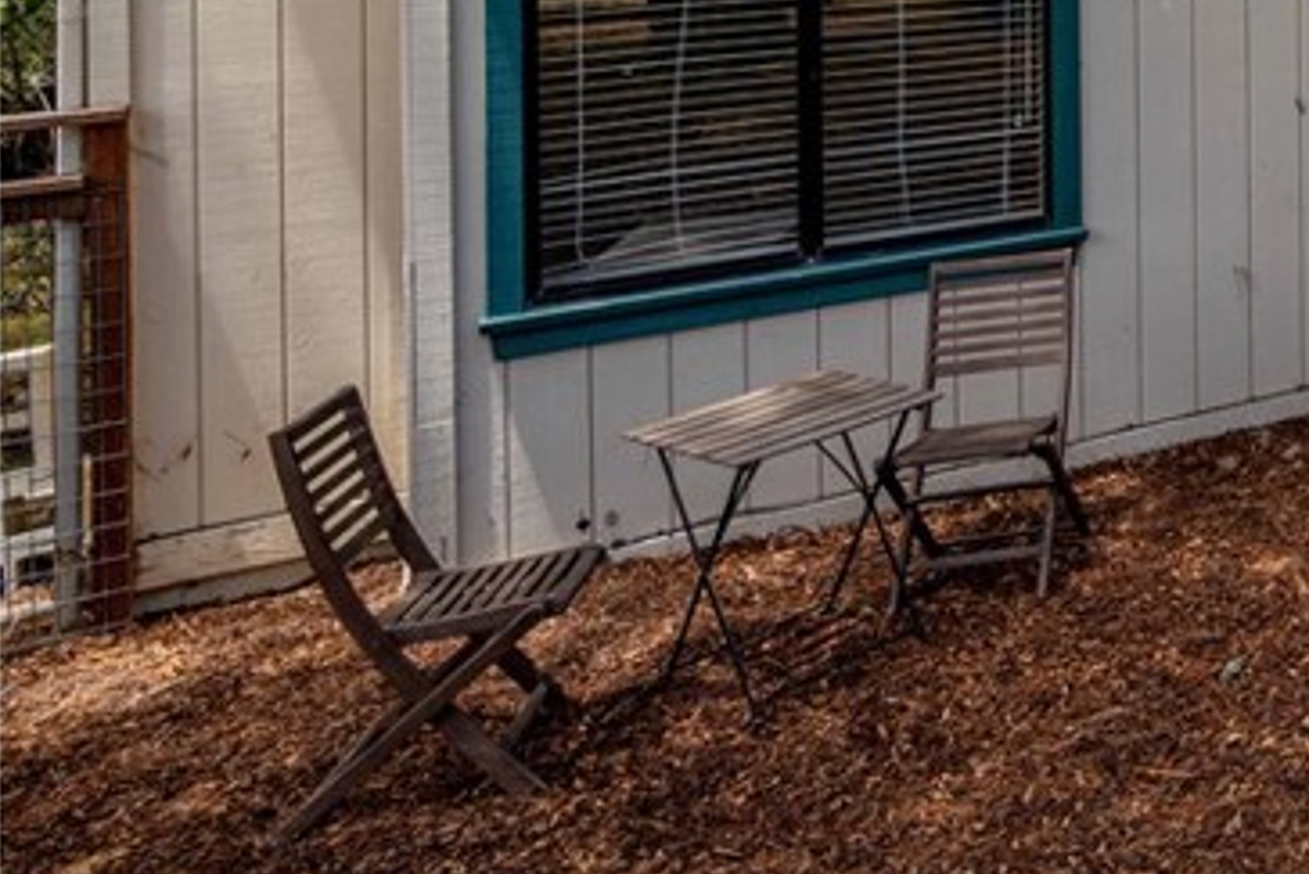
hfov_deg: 30.4
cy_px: -264
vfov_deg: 25.6
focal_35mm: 45
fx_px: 1637
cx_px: 1838
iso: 100
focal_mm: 16
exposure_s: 1/125
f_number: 7.1
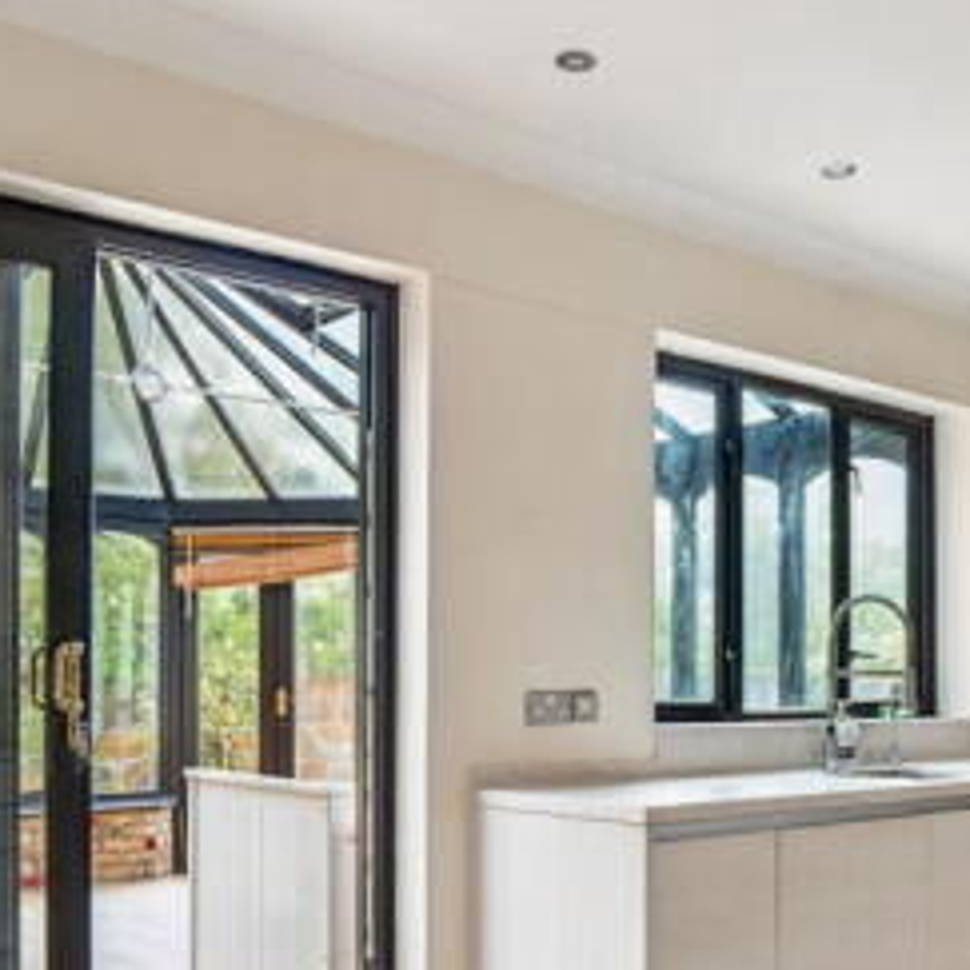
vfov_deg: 41.5
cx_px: 645
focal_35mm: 39
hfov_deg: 42.3
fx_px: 1236
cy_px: 736
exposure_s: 1/13
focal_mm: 17
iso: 320
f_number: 4
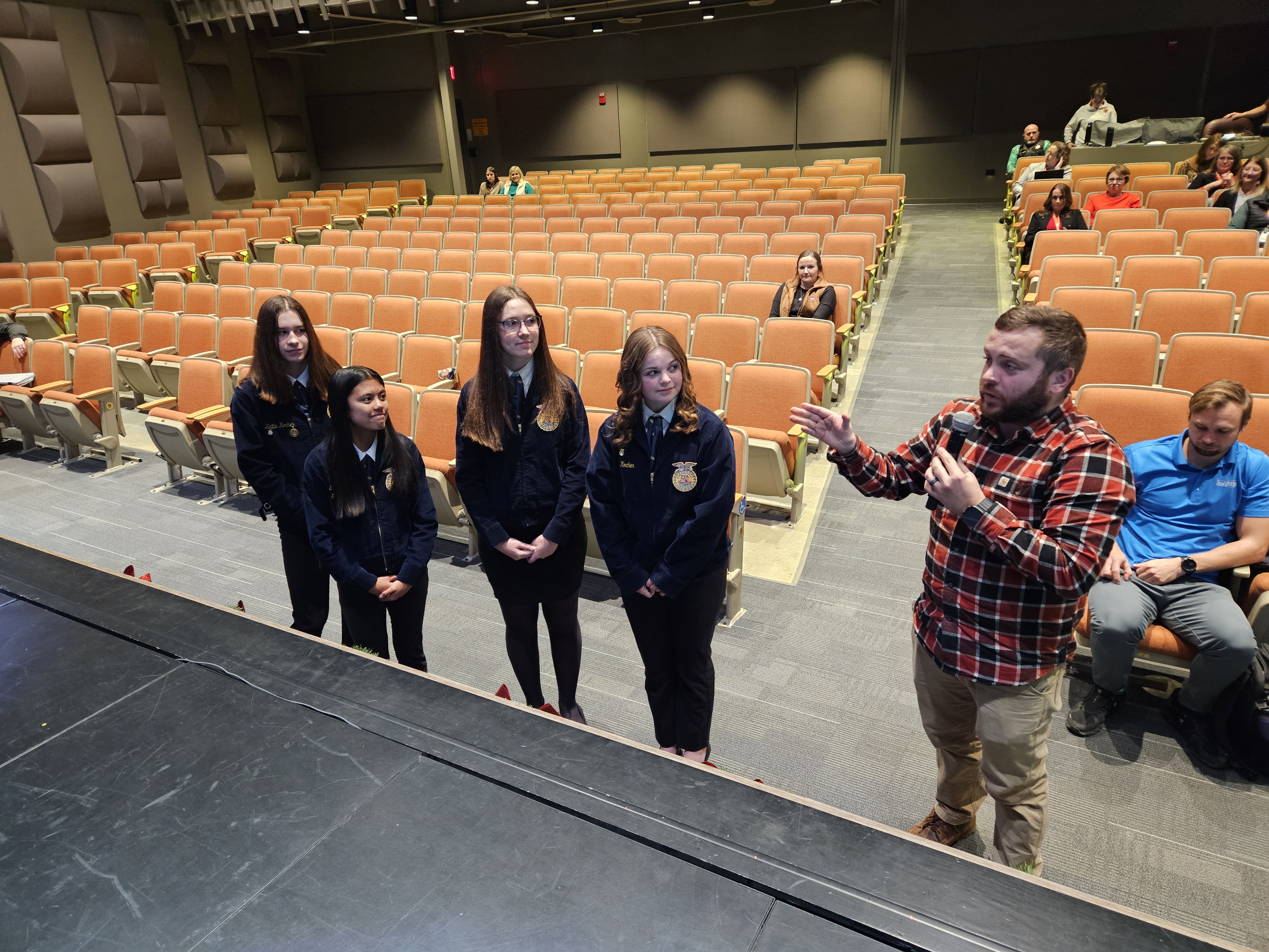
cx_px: 634
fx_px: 843
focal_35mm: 23
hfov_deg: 73.9
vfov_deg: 58.9
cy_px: 476
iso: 640
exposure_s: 1/35.3
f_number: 1.8
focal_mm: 5.4
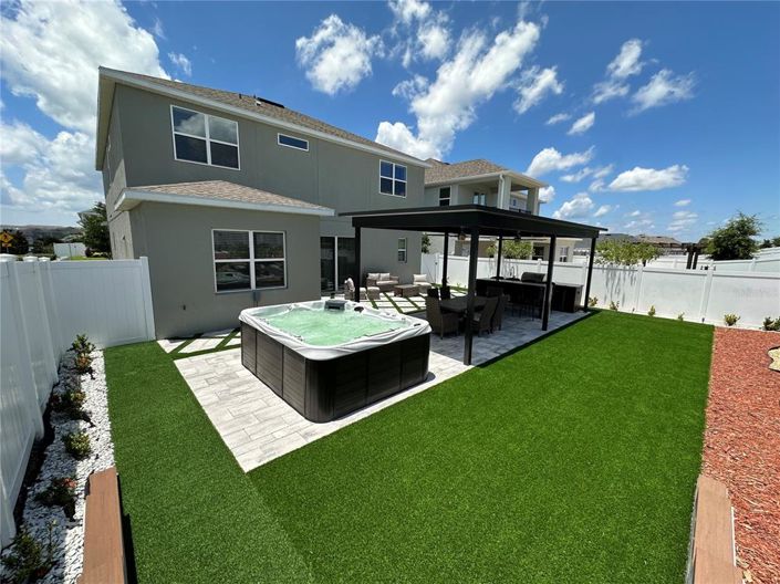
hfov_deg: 102.1
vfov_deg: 85.6
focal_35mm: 14
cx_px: 390
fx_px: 315
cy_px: 292
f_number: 2.2
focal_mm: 2.22
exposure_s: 1/2174
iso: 50
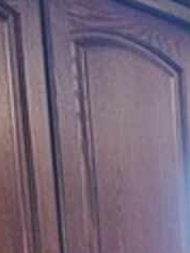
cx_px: 466
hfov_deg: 8.2
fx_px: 1210
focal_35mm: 165
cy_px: 677
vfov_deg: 9.9
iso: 500
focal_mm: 5.4
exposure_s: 1/60
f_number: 1.8
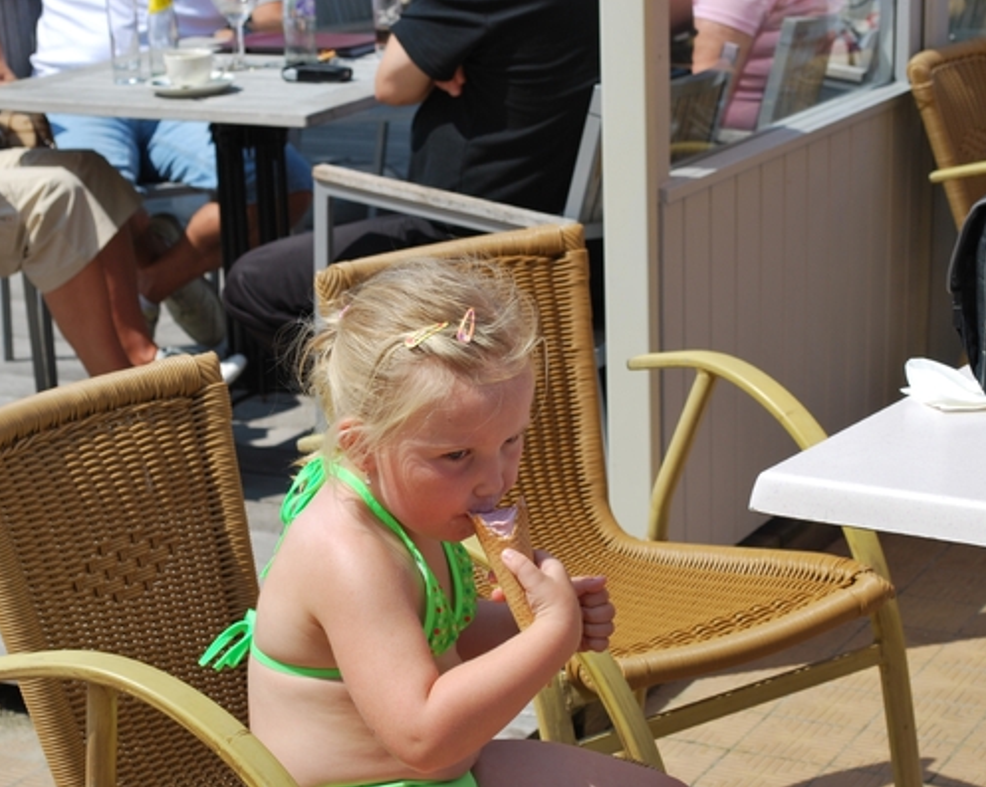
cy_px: 392
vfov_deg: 16.4
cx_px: 434
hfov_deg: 20.5
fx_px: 2729
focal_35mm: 94
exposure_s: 1/250
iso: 100
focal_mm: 55
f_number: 8
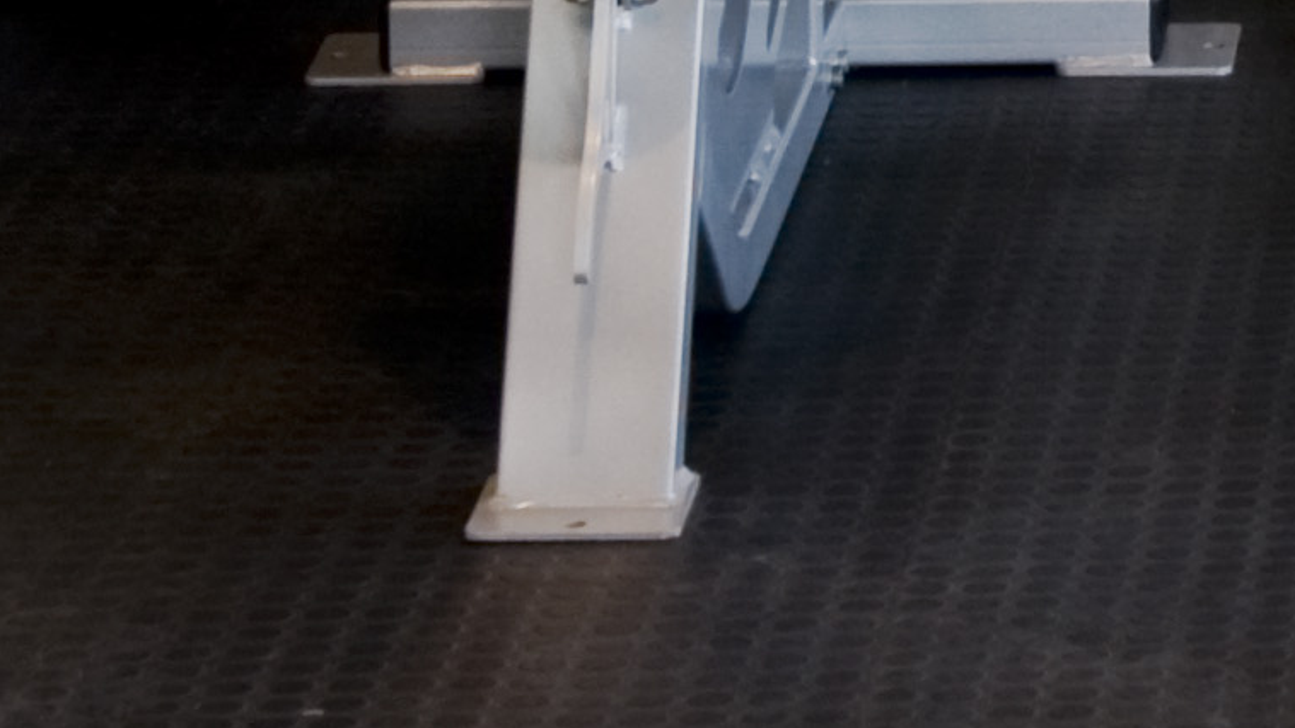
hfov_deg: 8.0
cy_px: -1459
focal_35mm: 264
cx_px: 2112
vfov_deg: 4.4
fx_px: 9066
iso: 200
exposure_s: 1/6
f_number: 9.5
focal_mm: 45
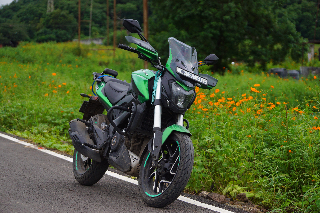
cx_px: 160
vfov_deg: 11.4
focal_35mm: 120
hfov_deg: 17.1
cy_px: 106
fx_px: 1067
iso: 250
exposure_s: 1/750
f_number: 4.5
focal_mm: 80
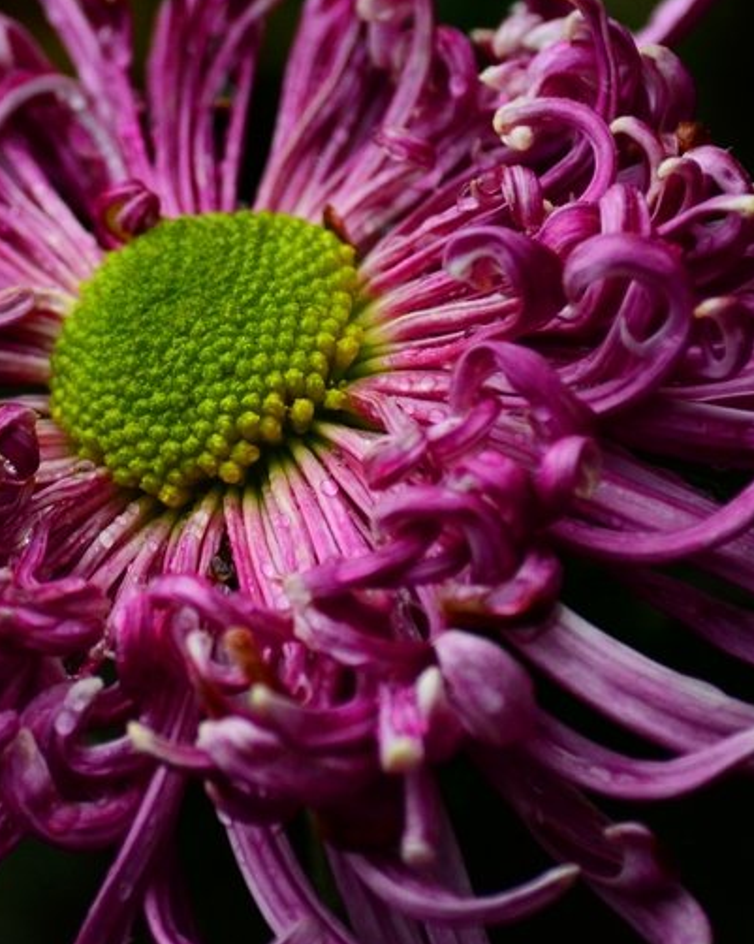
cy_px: 338
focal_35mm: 504
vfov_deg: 3.8
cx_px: 327
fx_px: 14072
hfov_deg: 3.1
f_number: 5
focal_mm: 180
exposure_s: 1/320
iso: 1600
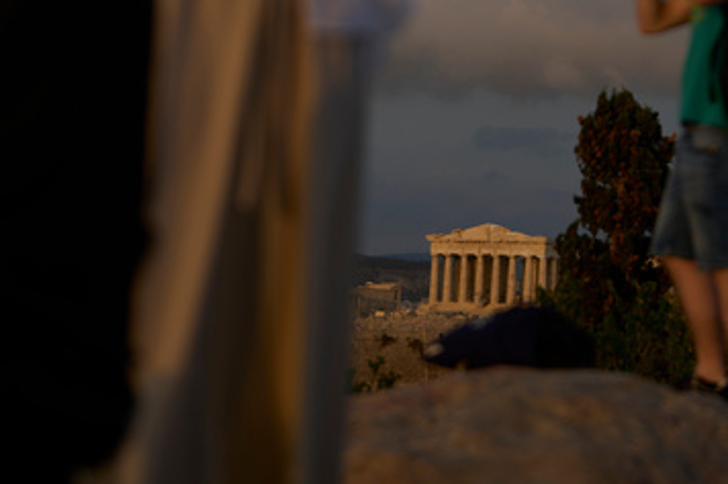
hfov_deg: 14.2
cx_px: 466
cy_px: -111
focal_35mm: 144
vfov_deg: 9.4
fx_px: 2911
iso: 50
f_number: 1.3
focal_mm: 50
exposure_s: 1/3200
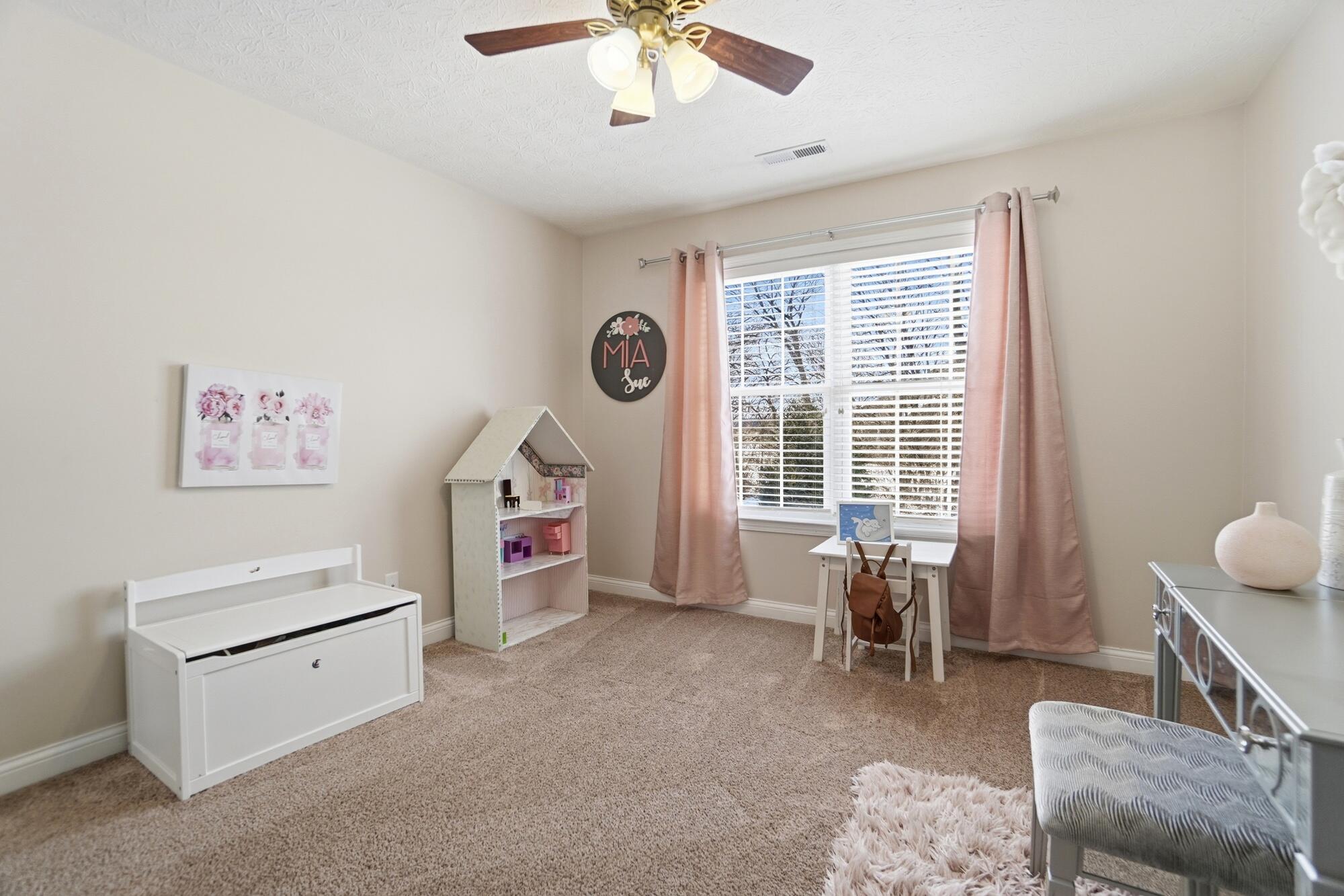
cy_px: 448
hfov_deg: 100.4
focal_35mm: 15
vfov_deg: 77.3
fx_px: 560
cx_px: 672
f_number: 4
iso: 100
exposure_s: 1/1250
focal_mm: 10
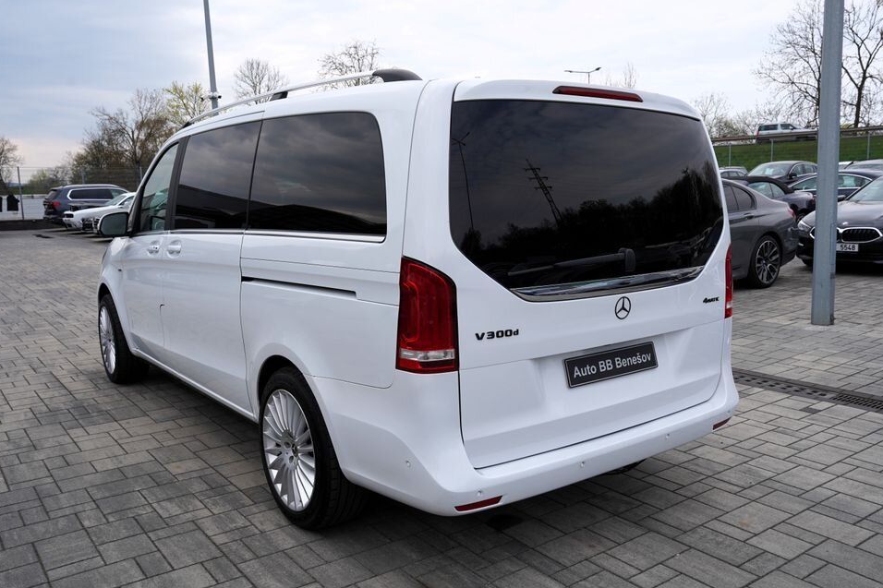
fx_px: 736
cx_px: 452
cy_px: 298
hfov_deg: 61.9
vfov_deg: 43.6
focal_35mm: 30
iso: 100
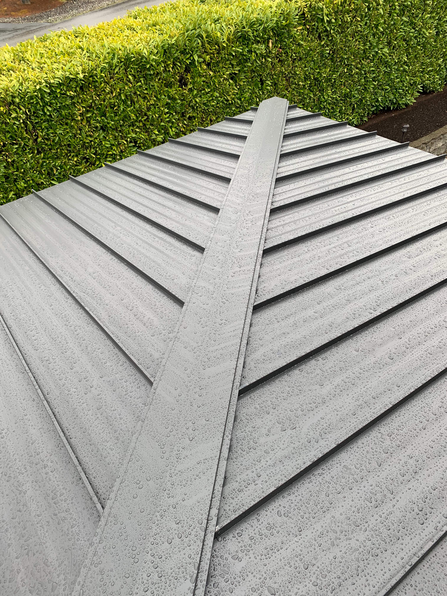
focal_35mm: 26
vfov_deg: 67.3
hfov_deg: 53.1
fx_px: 448
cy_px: 298
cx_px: 224
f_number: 1.8
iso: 25
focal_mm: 4.25
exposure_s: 1/232
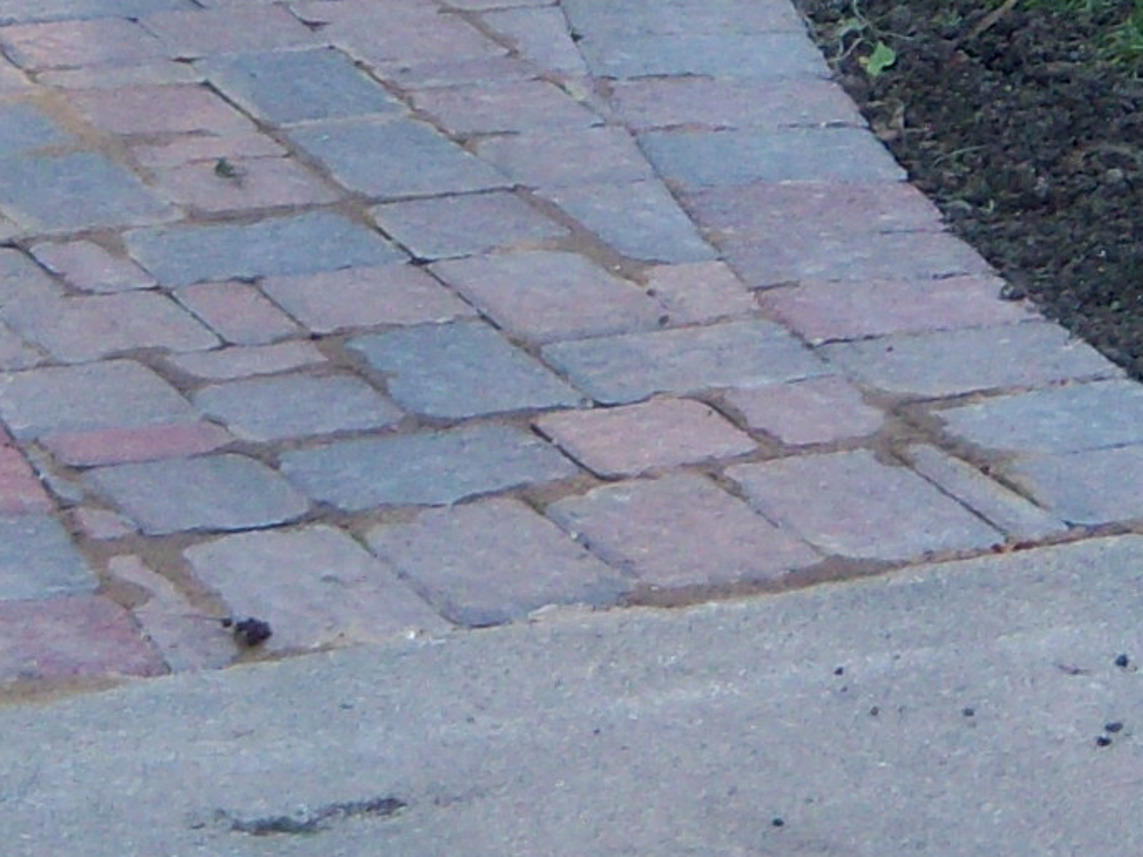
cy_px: -450
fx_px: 6307
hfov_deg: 10.4
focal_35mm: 191
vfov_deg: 7.6
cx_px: 645
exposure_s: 1/60
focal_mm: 7.5
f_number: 2.8
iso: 80
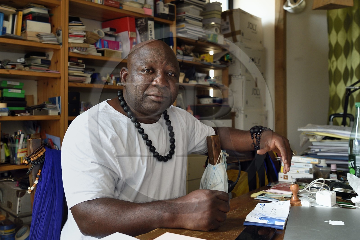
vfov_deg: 41.1
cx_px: 180
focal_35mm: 32
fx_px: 320
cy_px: 120
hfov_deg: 58.7
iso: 800
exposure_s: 1/30
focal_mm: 32
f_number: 4.5
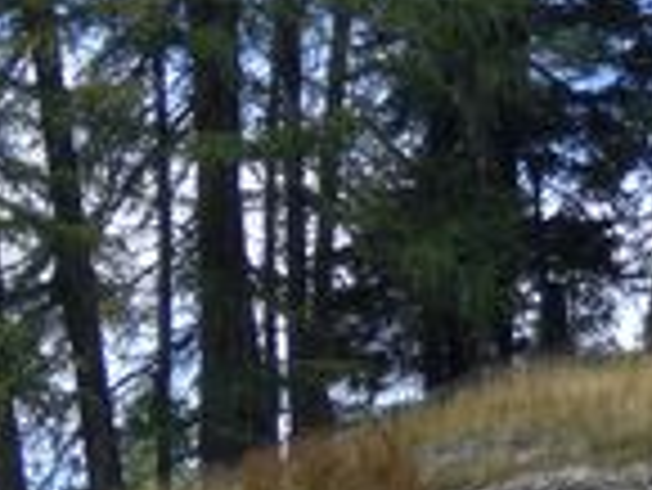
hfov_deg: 5.0
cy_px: 65
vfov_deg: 3.8
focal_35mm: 393
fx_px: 7408
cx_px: 1007
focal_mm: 18.9
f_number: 5.9
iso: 100
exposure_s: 1/125
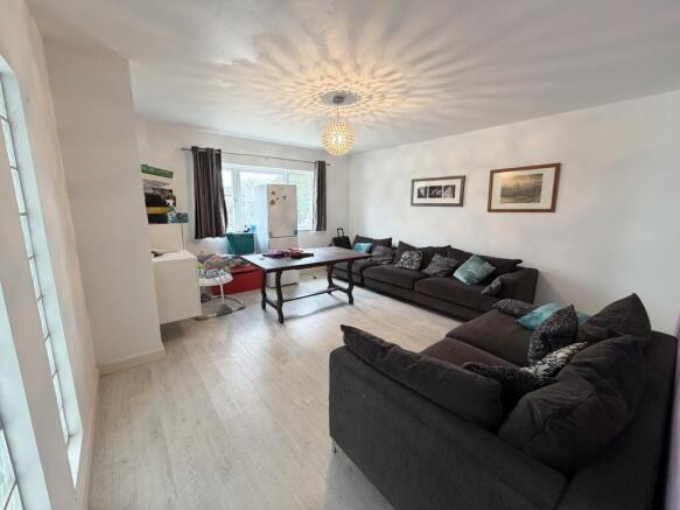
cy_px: 255
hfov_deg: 102.1
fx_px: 275
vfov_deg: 85.7
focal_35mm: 14
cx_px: 340
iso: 200
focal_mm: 2.22
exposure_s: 1/50
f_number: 2.2
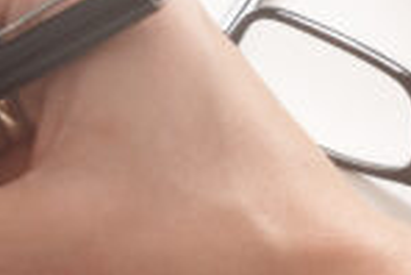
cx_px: -403
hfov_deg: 7.5
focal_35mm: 263
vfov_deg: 5.2
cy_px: 6
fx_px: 3005
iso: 200
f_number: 6.3
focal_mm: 38
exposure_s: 1/100
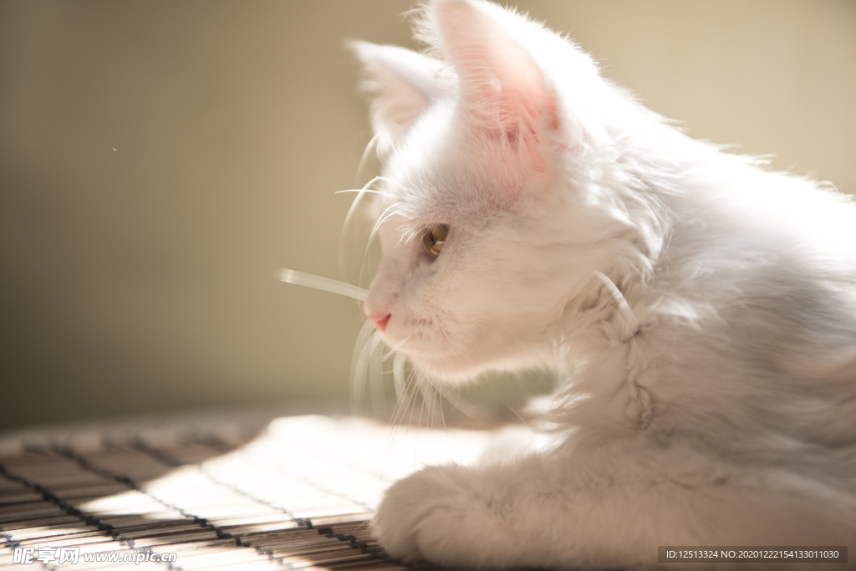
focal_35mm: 65
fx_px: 1546
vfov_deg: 20.9
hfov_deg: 31.0
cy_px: 286
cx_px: 428
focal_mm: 65
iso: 280
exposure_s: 1/1000
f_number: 2.8
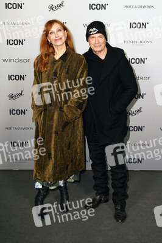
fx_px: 291
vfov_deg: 45.5
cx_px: 81
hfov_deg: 31.1
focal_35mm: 43
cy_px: 122
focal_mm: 43
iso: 1600
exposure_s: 1/160
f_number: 5.6
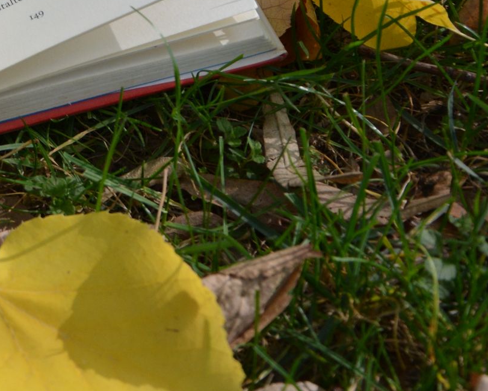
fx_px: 2456
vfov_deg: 8.9
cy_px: -124
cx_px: -215
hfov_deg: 11.0
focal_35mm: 170
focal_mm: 34
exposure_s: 1/250
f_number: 5.6
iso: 400
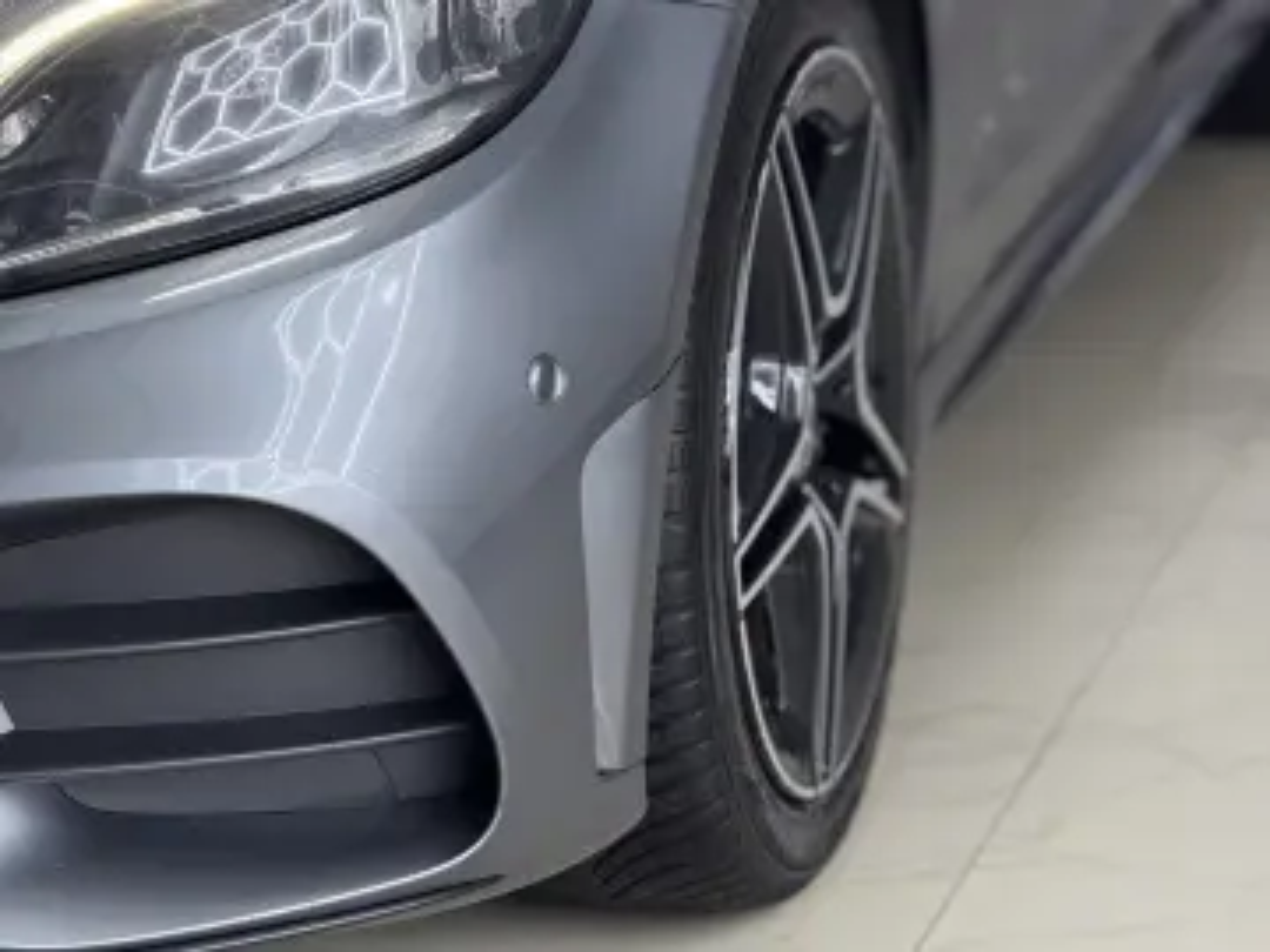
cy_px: 476
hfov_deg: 16.4
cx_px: 635
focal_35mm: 120
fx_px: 4403
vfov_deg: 12.3
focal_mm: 15.66
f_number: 2.8
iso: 400
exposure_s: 1/100
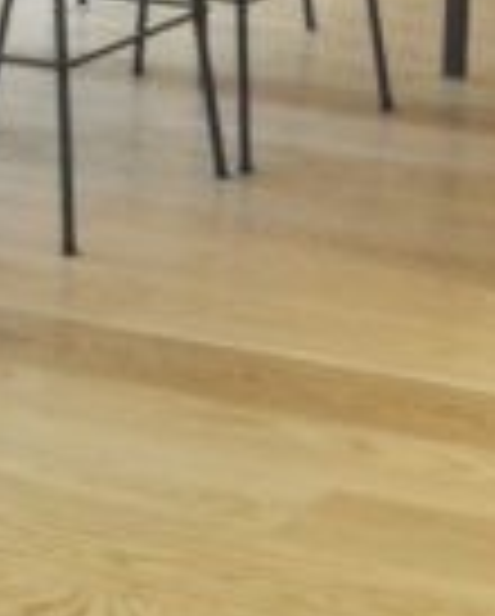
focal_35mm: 164
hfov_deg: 9.3
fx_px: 2997
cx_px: 612
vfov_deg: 11.0
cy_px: -504
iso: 640
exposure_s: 1/4
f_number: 22
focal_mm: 16
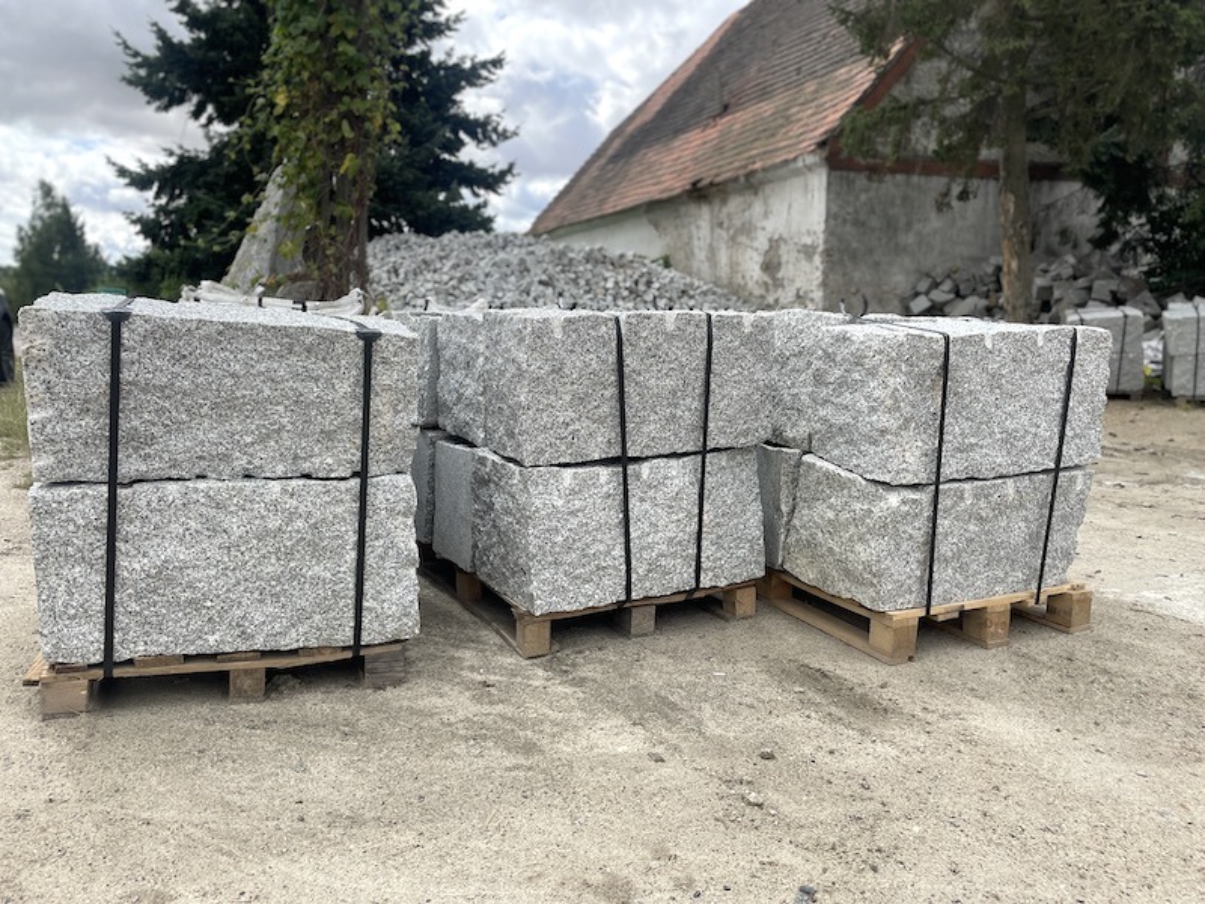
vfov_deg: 53.1
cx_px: 602
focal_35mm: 26
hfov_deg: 67.3
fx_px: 905
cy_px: 452
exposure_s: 1/2882
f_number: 1.6
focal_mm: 4.2
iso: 50
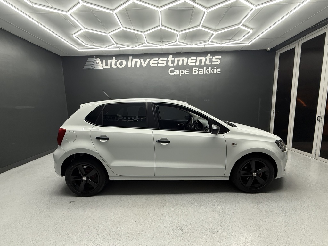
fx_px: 133
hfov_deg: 102.1
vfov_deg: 85.7
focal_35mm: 14
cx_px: 164
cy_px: 123
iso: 200
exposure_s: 1/100
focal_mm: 2.22
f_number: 2.2
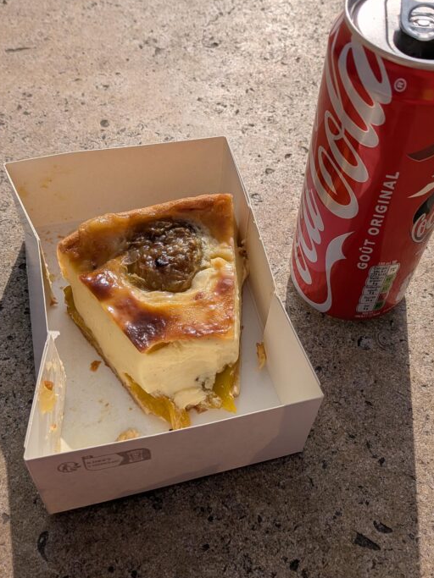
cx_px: 250
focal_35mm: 36
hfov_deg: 39.5
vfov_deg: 51.2
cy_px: 245
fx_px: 602
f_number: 1.7
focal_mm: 4.53
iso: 47
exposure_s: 1/17544
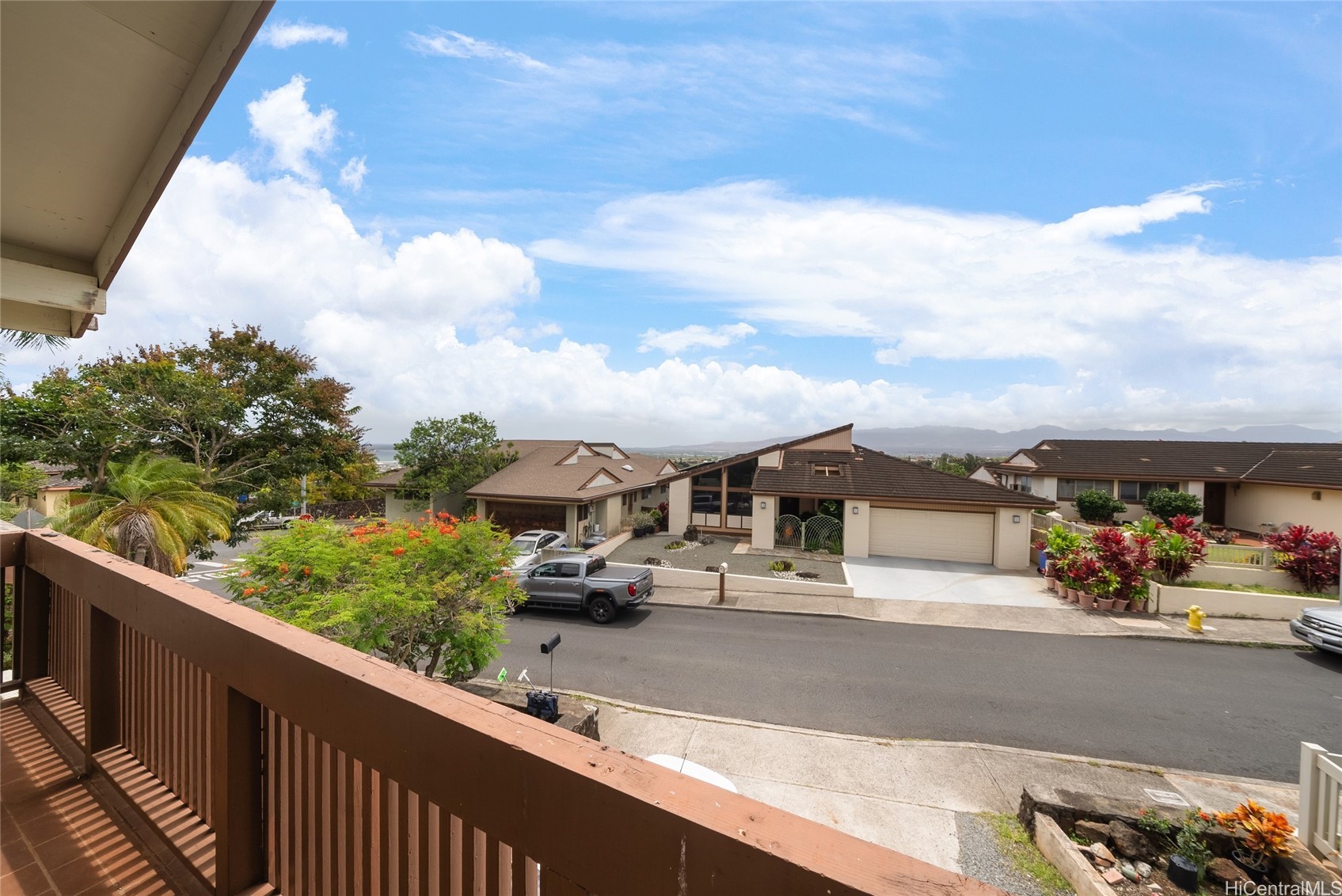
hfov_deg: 112.6
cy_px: 448
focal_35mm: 12
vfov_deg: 90.1
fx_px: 448
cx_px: 671
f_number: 9
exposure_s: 1/160
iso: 125
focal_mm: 12
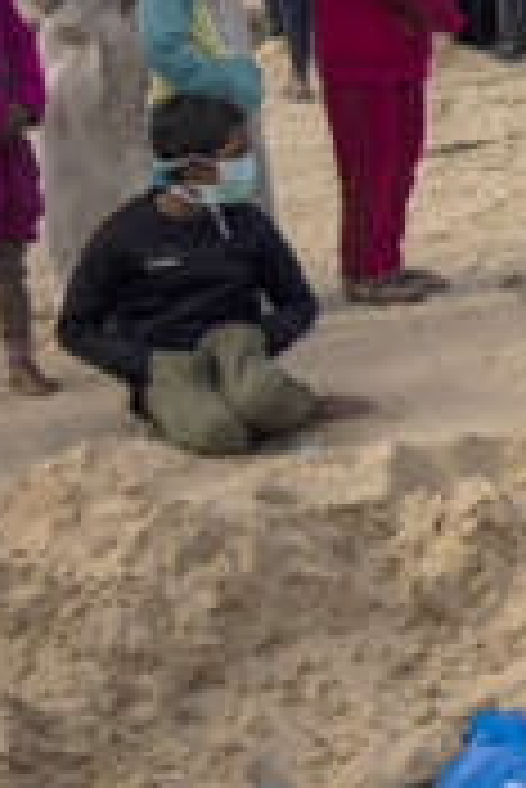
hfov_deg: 10.2
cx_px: 1178
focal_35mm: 120
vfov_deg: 17.0
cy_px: 428
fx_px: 2625
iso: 100
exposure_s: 1/2500
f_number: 2.8
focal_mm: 35
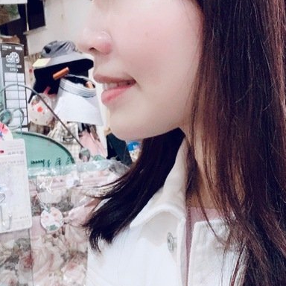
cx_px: 92
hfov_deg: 28.9
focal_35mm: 59
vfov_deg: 29.1
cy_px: 136
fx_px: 552
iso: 320
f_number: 2.2
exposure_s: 1/30
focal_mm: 2.87
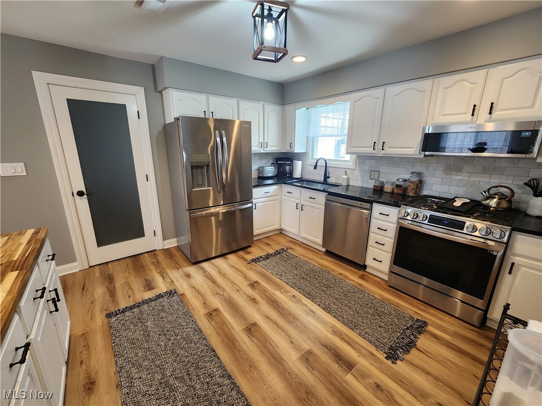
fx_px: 204
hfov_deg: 106.2
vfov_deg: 89.9
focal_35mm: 13
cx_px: 271
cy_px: 203
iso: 250
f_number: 2.2
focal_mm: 2.2
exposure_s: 1/60
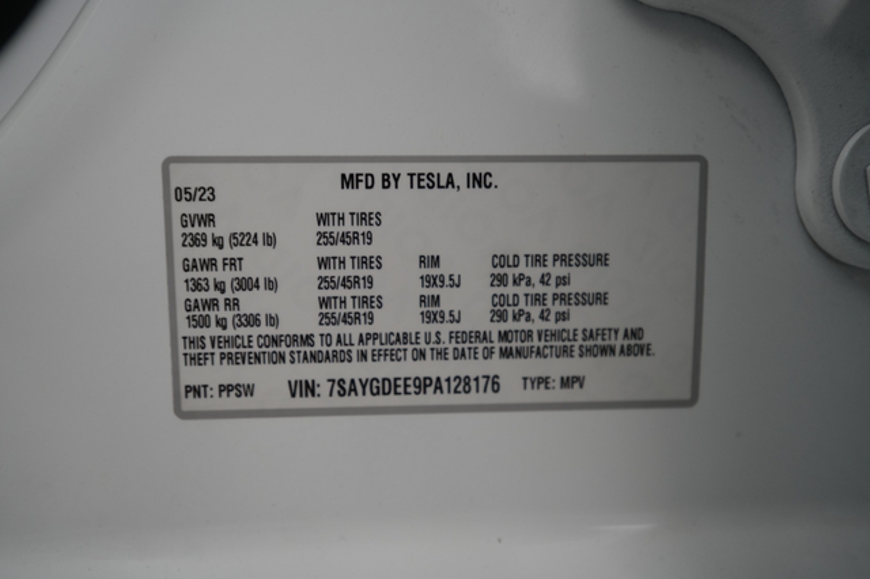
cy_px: 290
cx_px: 435
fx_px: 676
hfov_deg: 65.5
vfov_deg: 46.4
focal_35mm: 28
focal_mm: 28
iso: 800
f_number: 2.8
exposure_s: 1/60
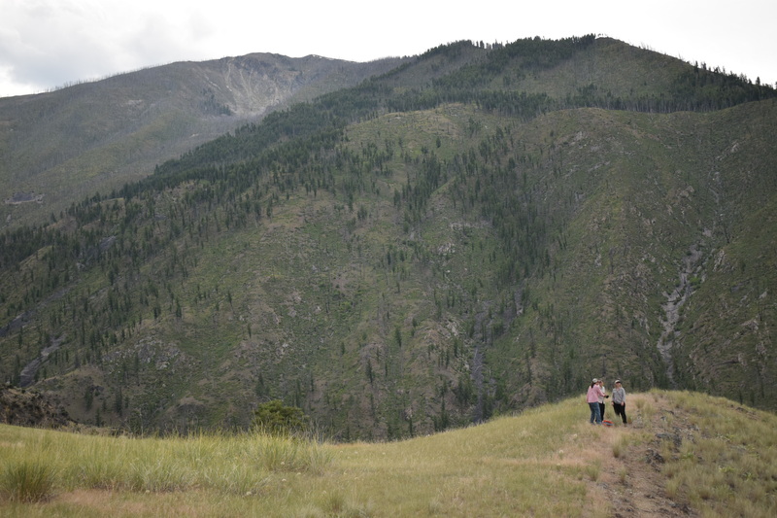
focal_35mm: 51
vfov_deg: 26.5
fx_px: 1100
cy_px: 259
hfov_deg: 38.9
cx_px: 388
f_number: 4.5
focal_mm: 34
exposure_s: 1/2000
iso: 640
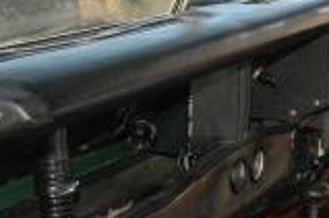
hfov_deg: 17.6
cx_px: 335
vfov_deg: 11.7
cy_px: 273
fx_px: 1034
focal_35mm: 114
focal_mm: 25
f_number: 8
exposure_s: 1/160
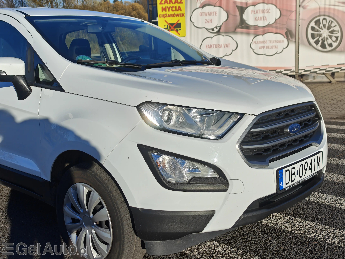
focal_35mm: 41
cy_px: 130
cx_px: 172
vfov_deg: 35.1
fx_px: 409
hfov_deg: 45.8
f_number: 2
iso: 50
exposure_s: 1/2411
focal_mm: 8.72
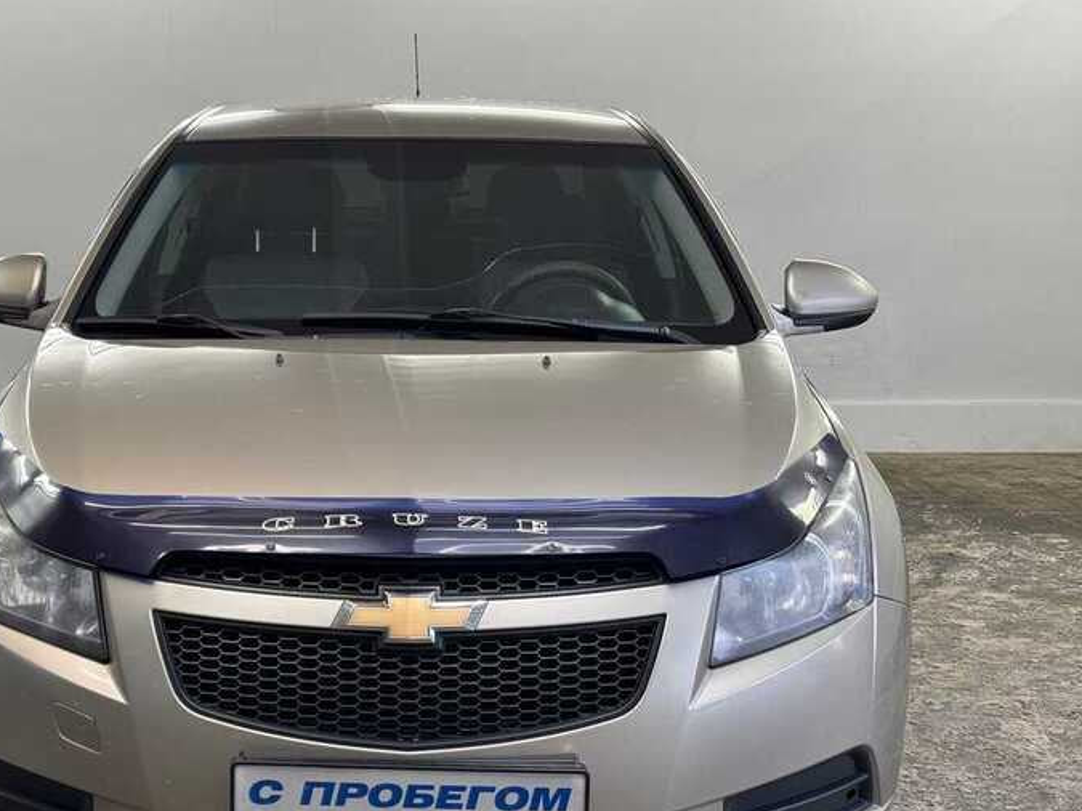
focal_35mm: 64
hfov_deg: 30.2
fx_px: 2000
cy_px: 510
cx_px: 422
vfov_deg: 22.9
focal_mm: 6.76
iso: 80
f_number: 1.78
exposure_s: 1/100
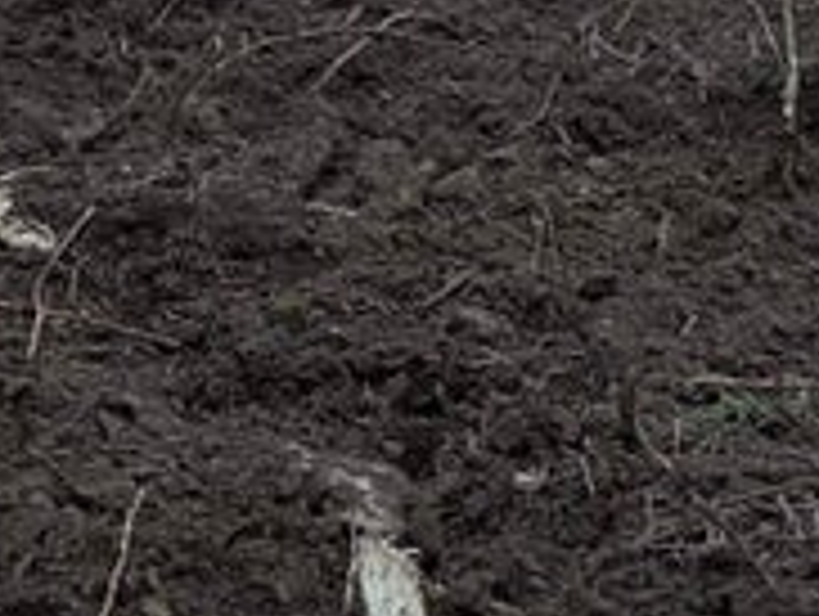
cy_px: -1304
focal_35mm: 195
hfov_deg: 10.1
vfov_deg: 6.8
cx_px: 250
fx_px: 4620
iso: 50
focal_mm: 5.96
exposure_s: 1/1364
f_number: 1.6
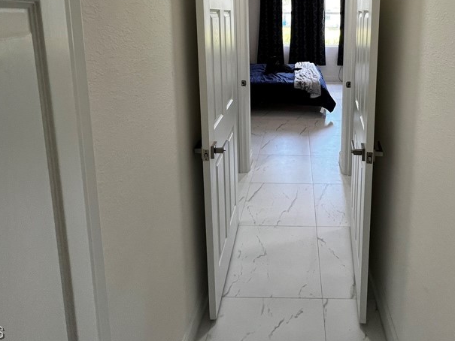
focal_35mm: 22
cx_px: 297
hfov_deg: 74.4
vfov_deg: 56.0
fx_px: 289
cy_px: 61
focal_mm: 1.57
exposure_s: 1/120
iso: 160
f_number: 1.8
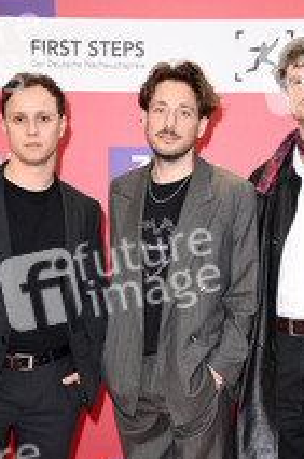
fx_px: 1196
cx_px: 172
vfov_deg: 21.4
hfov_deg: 14.5
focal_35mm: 94
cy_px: 388
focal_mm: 50
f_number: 5.6
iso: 640
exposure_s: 1/250
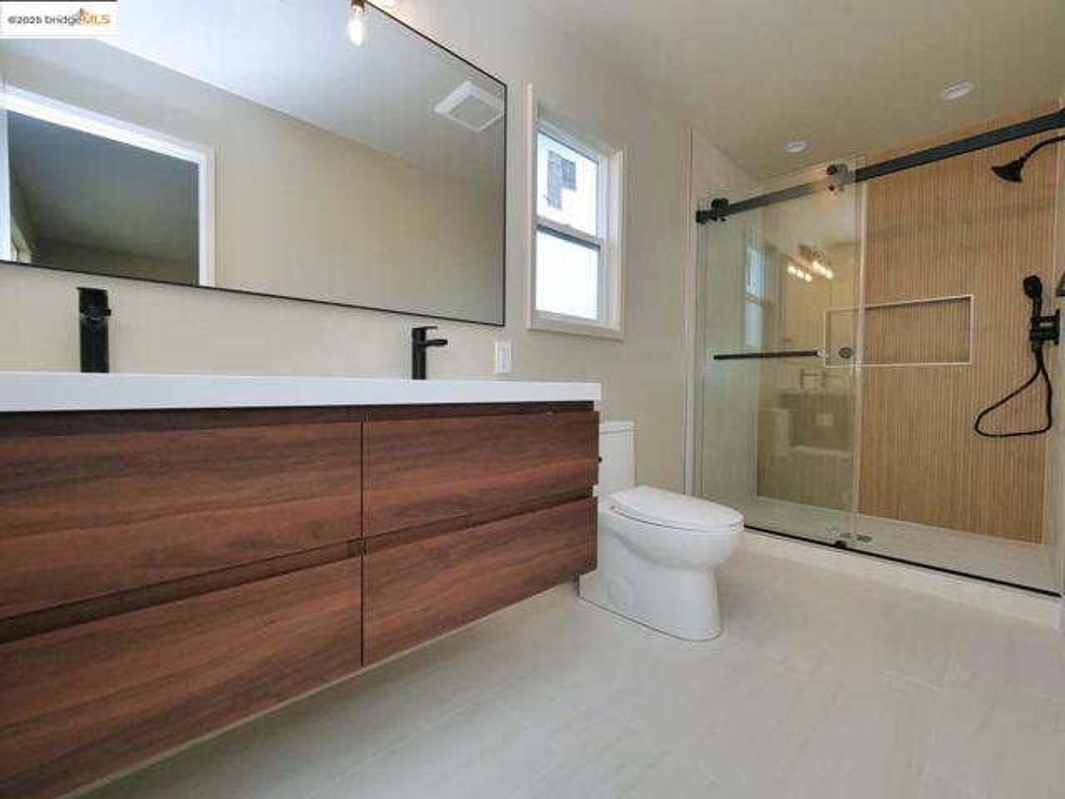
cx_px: 532
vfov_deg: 85.7
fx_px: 431
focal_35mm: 14
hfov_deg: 102.1
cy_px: 400
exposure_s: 1/160
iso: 800
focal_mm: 7
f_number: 6.3
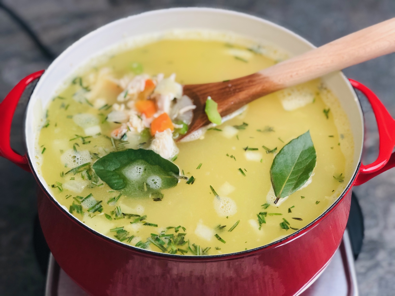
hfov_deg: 33.8
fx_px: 650
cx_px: 198
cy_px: 148
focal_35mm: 57
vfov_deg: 25.7
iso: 50
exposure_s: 1/30
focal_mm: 6.6
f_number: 2.8
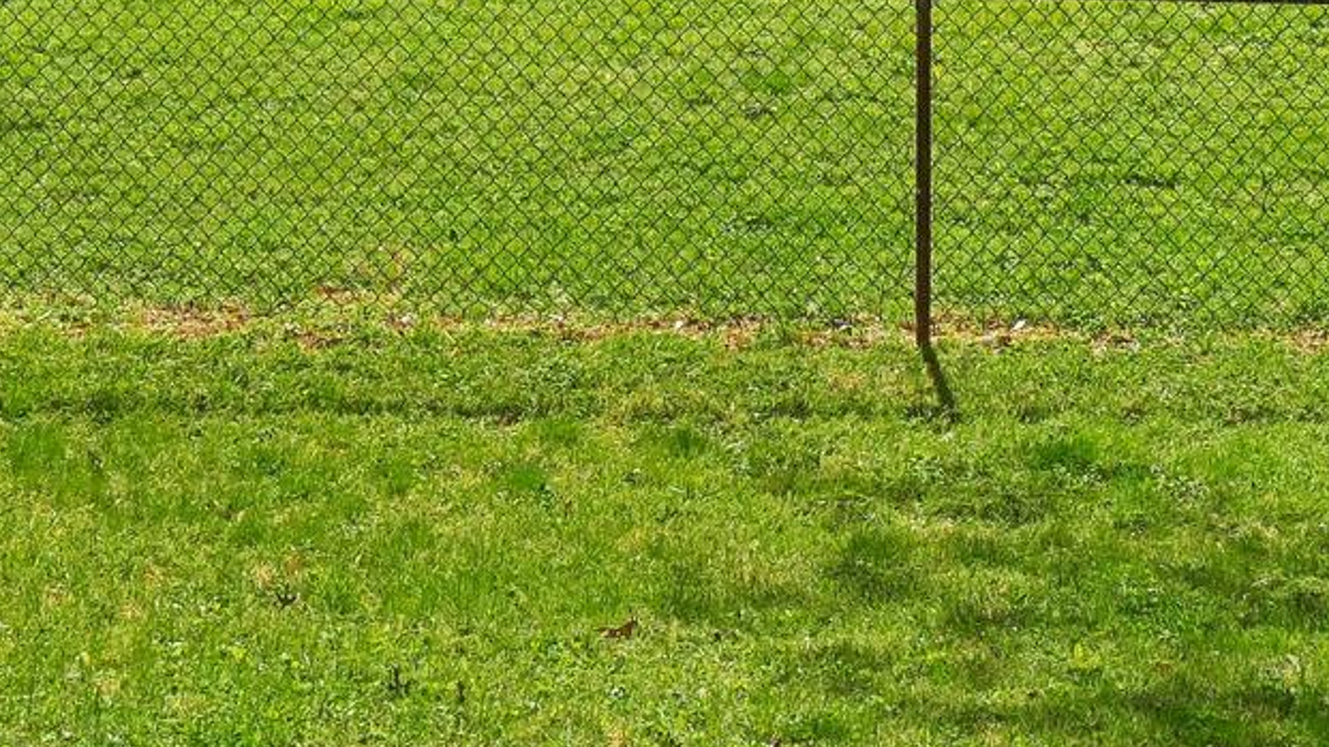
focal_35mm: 76
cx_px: 873
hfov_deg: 27.7
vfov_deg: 14.2
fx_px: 2678
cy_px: -547
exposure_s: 1/640
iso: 100
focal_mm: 22
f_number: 8
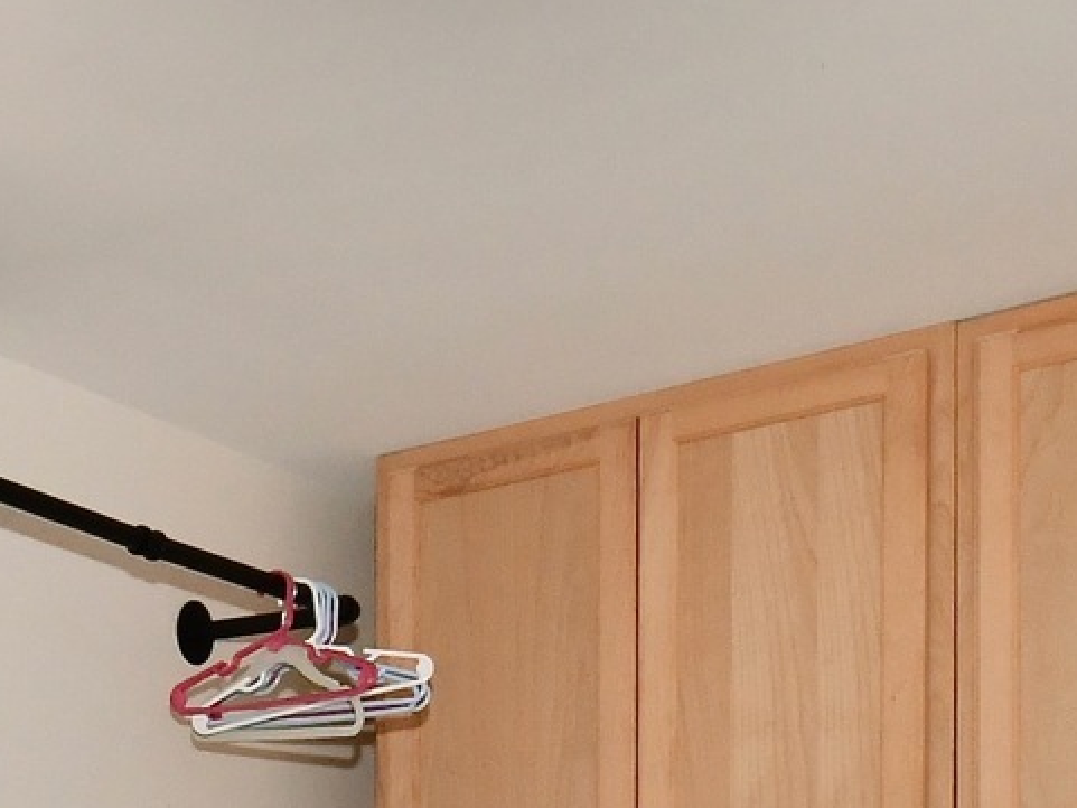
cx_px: -260
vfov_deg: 15.2
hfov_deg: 21.0
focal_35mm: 86
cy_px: 1388
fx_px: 2676
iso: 800
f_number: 7.1
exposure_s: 1/60
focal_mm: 14
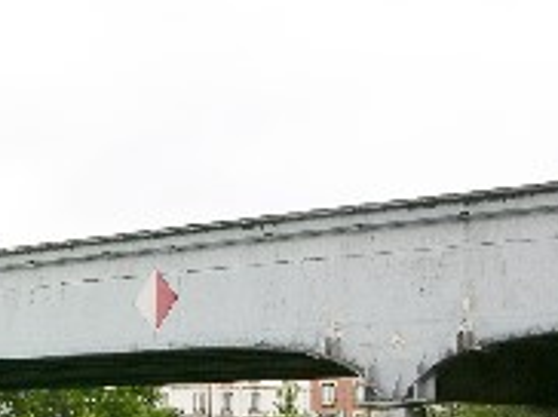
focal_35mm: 113
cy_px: 417
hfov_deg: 17.1
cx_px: 32
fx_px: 1819
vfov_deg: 12.9
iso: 50
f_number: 4.5
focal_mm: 8.9
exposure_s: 1/50.4
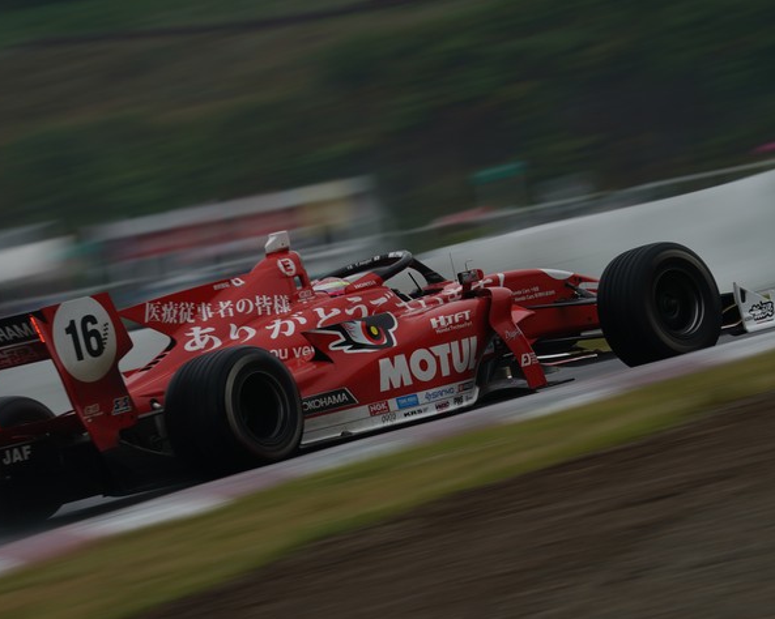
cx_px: 433
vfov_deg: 3.2
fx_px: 11029
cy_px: 311
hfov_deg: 4.0
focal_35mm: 481
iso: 50
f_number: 14
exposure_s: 1/60
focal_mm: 422
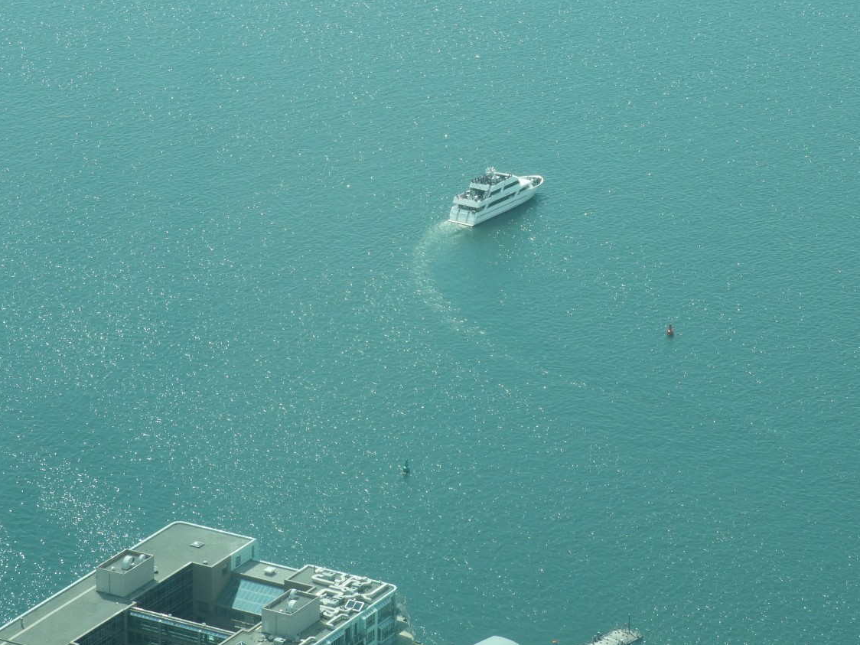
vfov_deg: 8.6
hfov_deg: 11.4
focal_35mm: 173
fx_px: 4298
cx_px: 474
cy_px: 240
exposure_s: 1/60
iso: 140
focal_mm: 24.2
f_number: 5
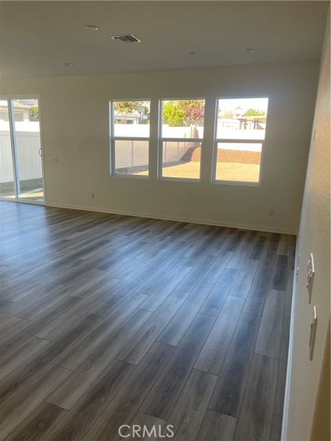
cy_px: 220
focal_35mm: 26
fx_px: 331
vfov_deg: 67.3
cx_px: 166
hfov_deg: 53.1
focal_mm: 5.1
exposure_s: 1/120
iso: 50
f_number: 1.6
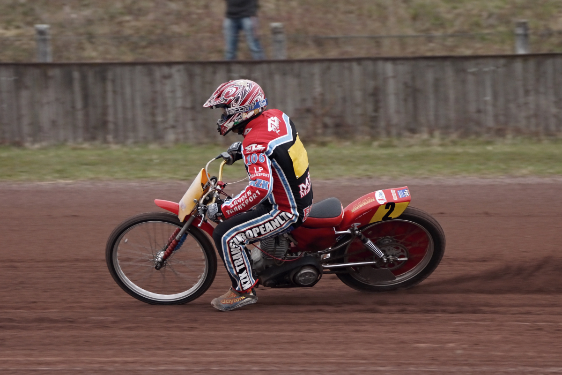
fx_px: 4215
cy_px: 188
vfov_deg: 5.1
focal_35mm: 270
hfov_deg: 7.6
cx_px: 281
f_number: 5
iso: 640
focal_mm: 180
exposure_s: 1/800
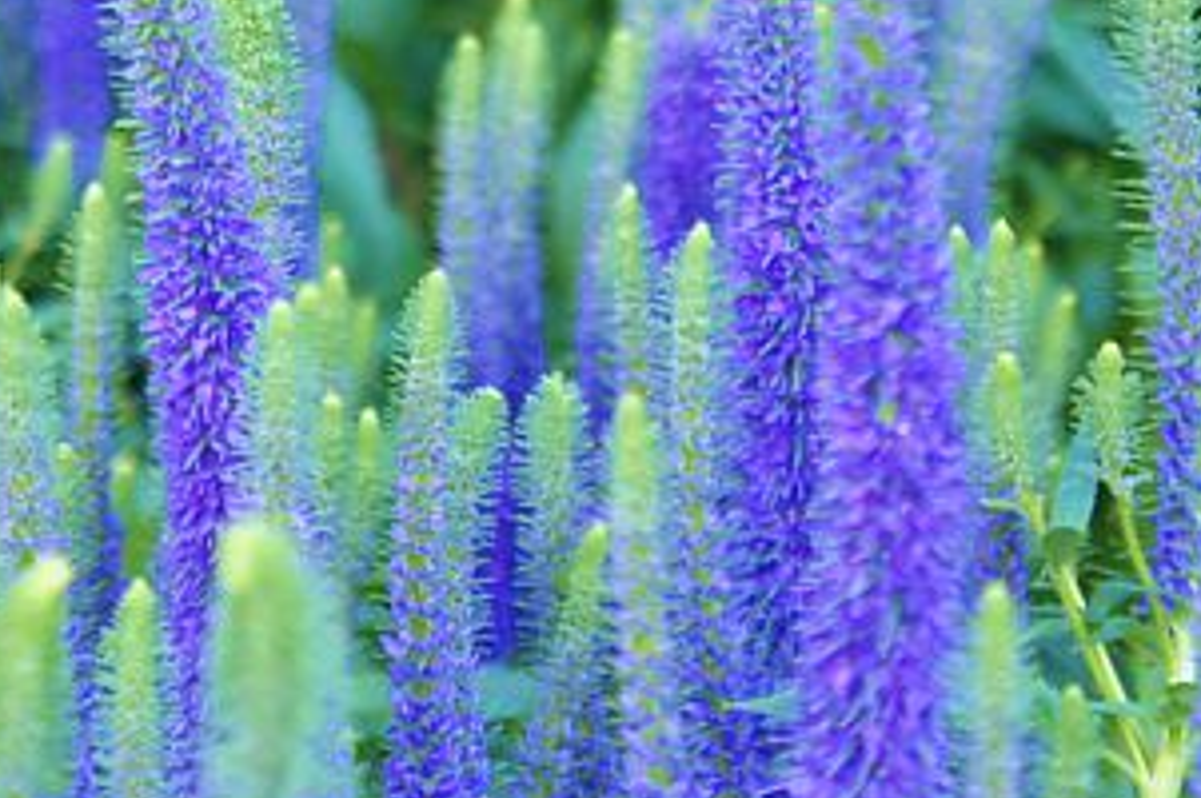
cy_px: 56
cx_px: -249
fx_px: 6169
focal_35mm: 185
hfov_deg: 10.9
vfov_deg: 7.4
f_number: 4
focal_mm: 29
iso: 200
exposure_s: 1/50
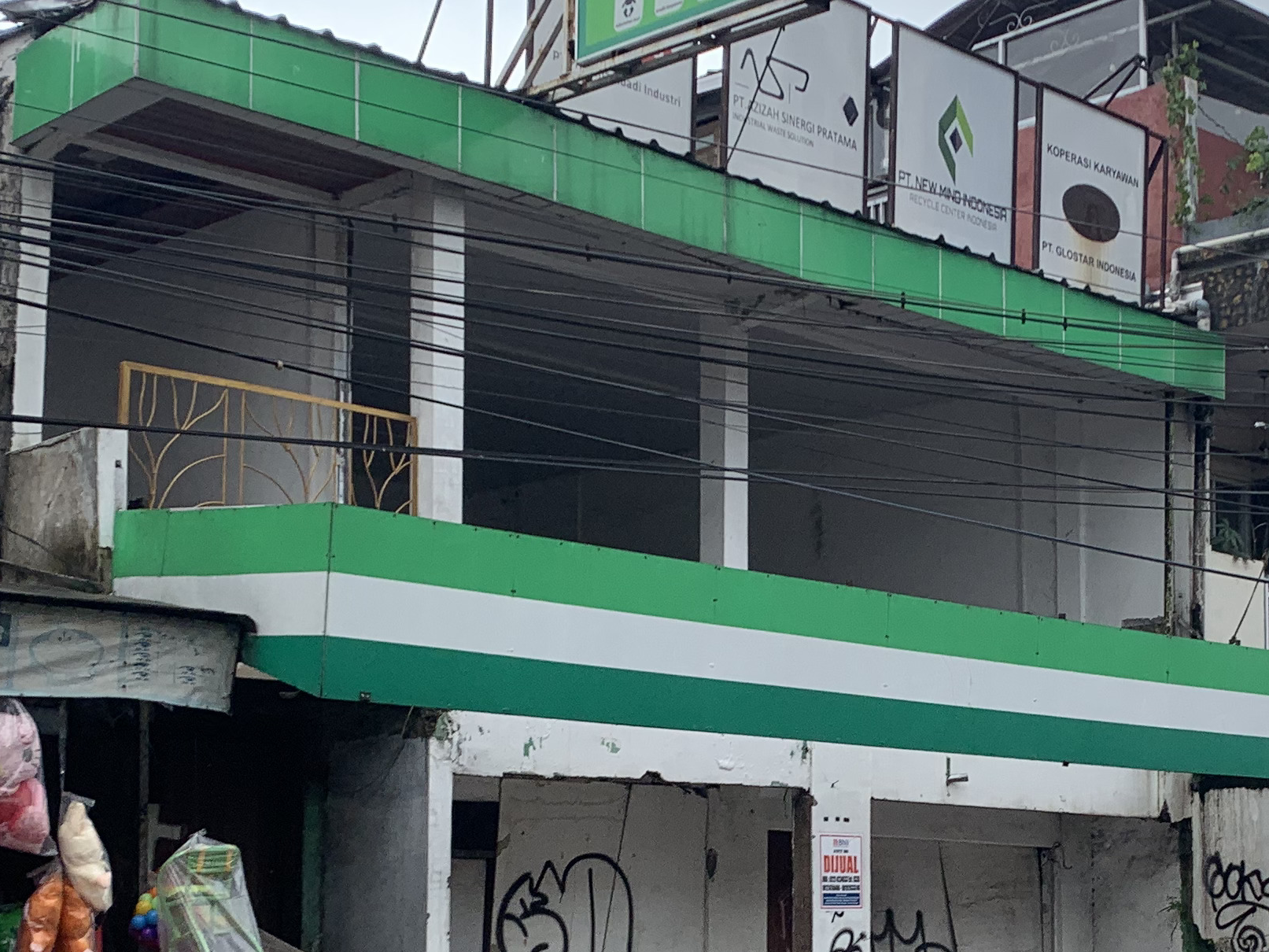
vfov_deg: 22.3
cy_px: 768
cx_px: 909
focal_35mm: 65
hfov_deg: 29.5
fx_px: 2383
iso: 25
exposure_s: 1/635
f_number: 1.8
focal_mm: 4.25
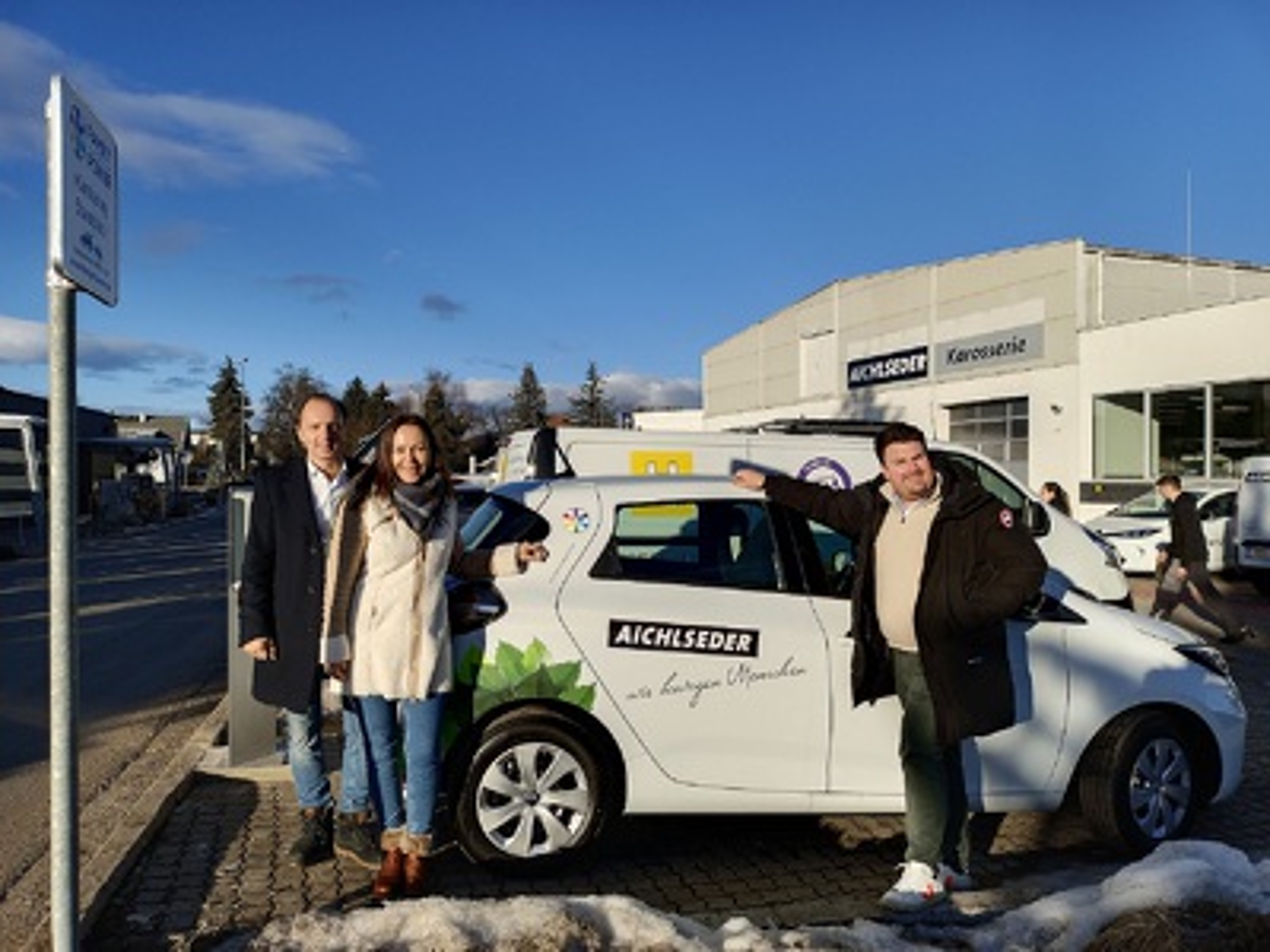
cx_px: 635
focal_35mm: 25
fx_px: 917
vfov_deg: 54.9
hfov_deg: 69.4
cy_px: 476
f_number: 1.79
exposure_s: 1/690
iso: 101
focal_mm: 4.71
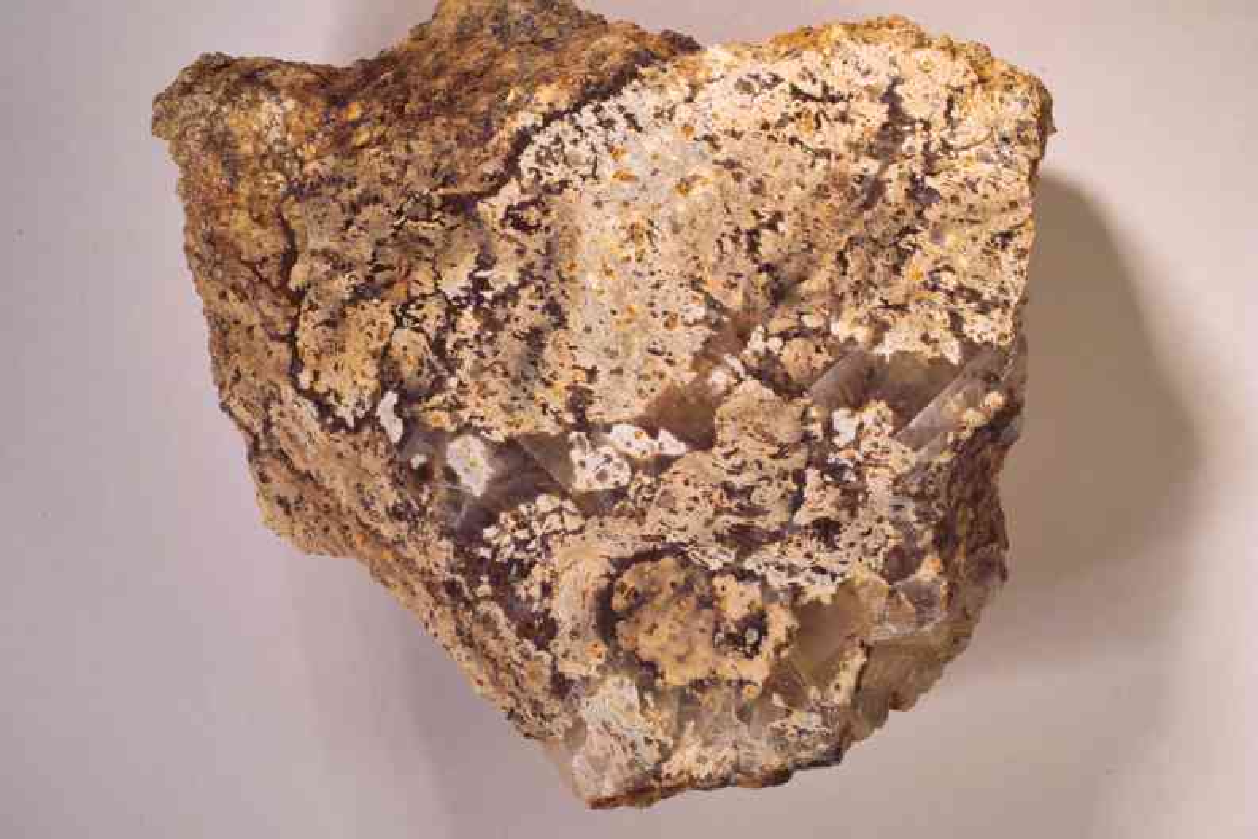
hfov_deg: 23.9
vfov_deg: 16.1
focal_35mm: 85
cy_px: 420
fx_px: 2970
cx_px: 629
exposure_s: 1/30
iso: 100
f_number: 16
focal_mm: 50
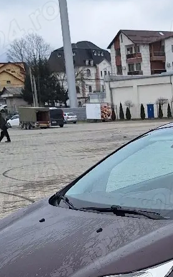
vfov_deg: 27.4
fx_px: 551
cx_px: 195
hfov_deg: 17.2
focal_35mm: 73
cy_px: 237
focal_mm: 5.54
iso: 40
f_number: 1.8
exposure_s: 1/833
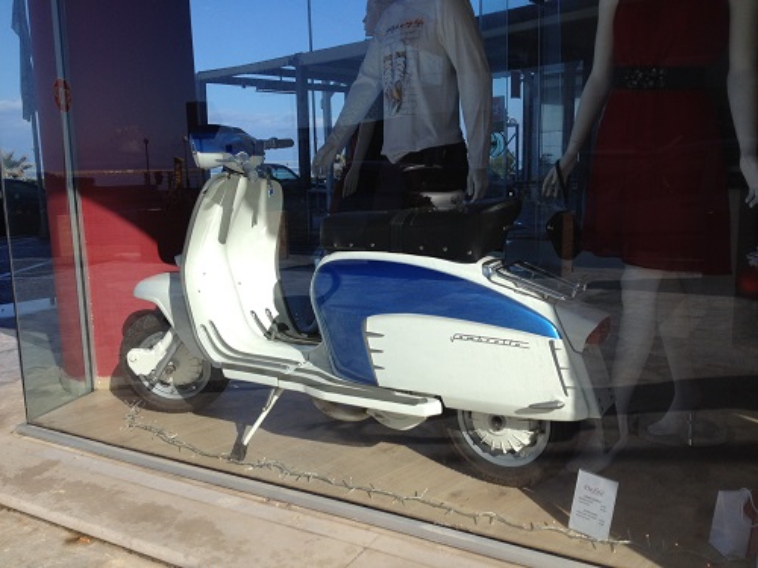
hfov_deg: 52.6
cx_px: 379
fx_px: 766
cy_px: 284
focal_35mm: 35
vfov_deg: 40.7
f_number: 2.4
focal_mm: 4.28
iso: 50
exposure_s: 1/1972
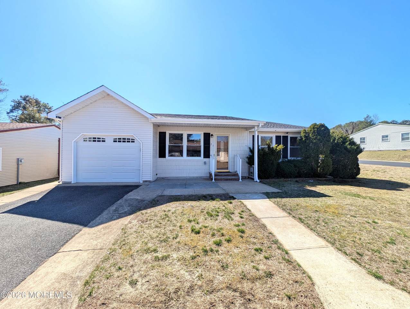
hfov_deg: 110.5
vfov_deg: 94.6
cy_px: 154
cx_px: 205
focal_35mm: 12
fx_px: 142
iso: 40
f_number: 1.95
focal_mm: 2.23
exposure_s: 1/1495
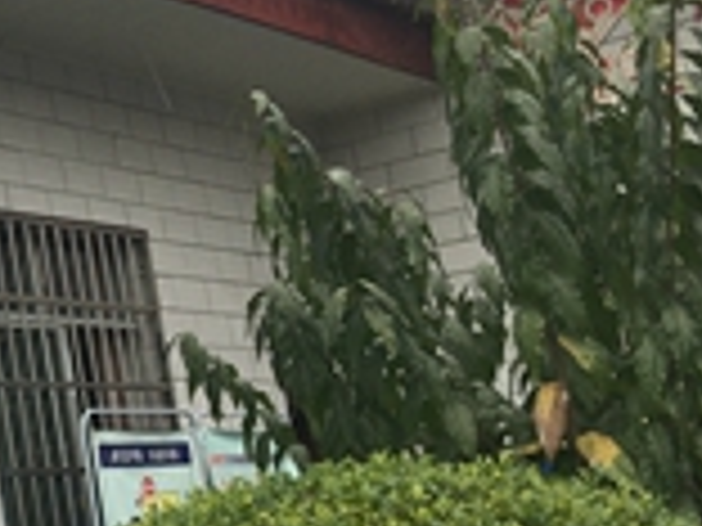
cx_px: -306
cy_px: 281
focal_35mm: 93
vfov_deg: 15.9
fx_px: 1886
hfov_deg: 18.9
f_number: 2.2
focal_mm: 4.15
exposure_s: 1/630
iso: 25
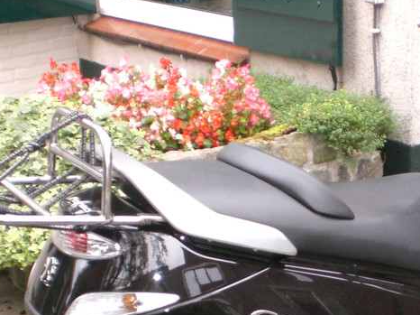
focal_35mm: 87
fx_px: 1055
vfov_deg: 16.8
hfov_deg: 22.1
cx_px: 365
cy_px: 277
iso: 200
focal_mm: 6.3
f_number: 3.1
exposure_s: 1/60
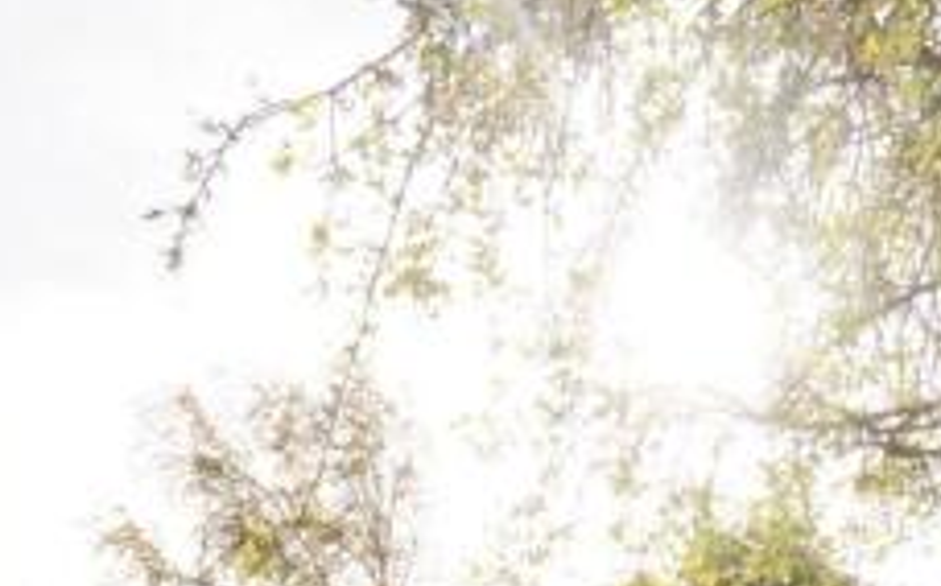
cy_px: 850
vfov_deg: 23.8
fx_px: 1127
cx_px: 780
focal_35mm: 44
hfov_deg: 42.8
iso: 100
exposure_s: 1/200
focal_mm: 10
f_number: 7.1
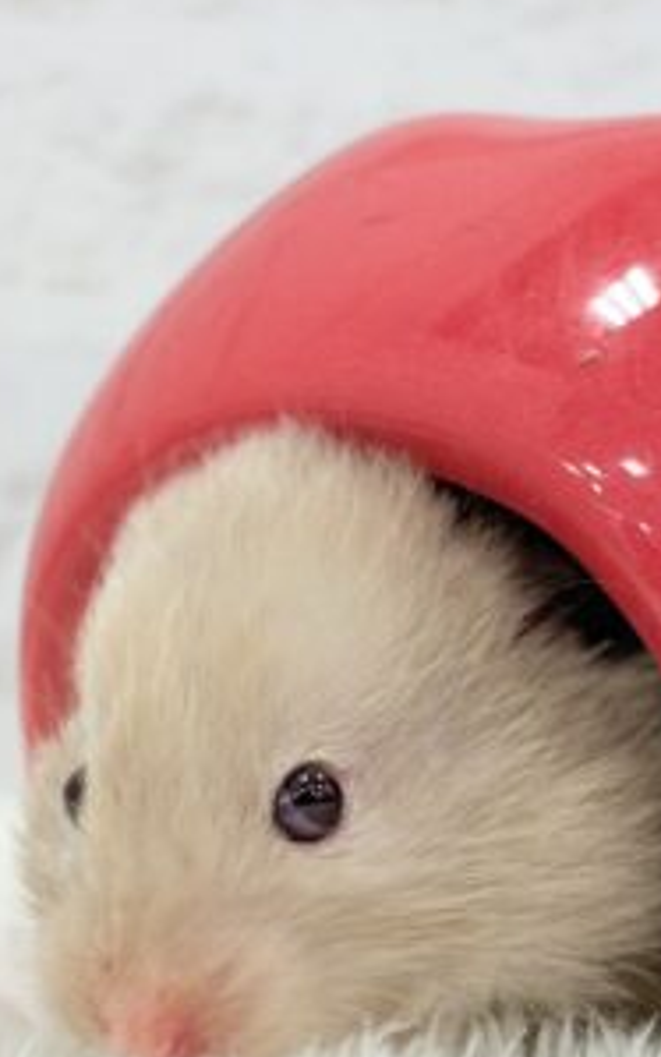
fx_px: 3399
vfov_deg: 17.6
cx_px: 240
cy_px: 693
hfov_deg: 11.1
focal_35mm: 118
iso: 50
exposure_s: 1/50
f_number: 1.6
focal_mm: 5.96
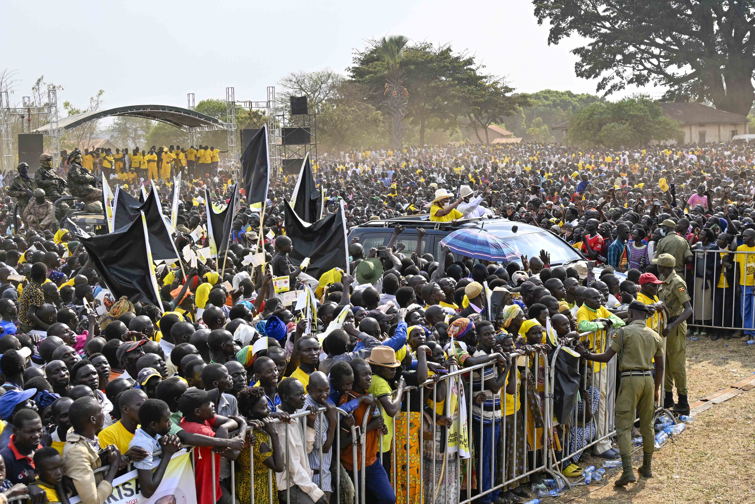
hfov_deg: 34.3
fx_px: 1216
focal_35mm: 58
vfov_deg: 23.3
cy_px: 195
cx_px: 477
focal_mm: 40
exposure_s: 1/2000
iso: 450
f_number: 5.6
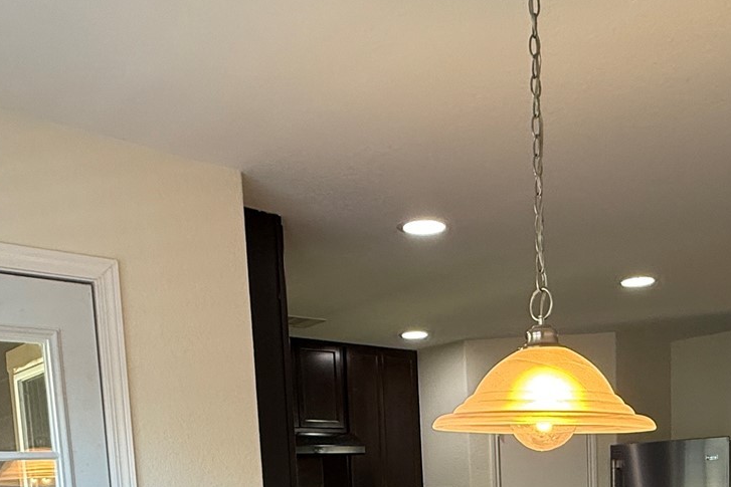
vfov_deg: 28.4
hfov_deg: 47.1
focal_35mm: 41
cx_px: 436
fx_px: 833
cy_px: 587
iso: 200
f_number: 2.2
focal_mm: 2.22
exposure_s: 1/60
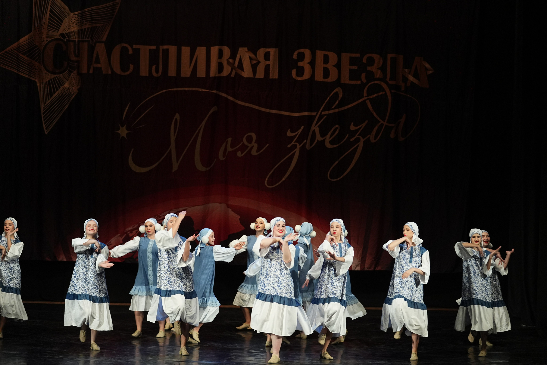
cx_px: 274
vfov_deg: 12.2
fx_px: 1702
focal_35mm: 112
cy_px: 182
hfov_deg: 18.3
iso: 2500
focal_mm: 112
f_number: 2.8
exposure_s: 1/400
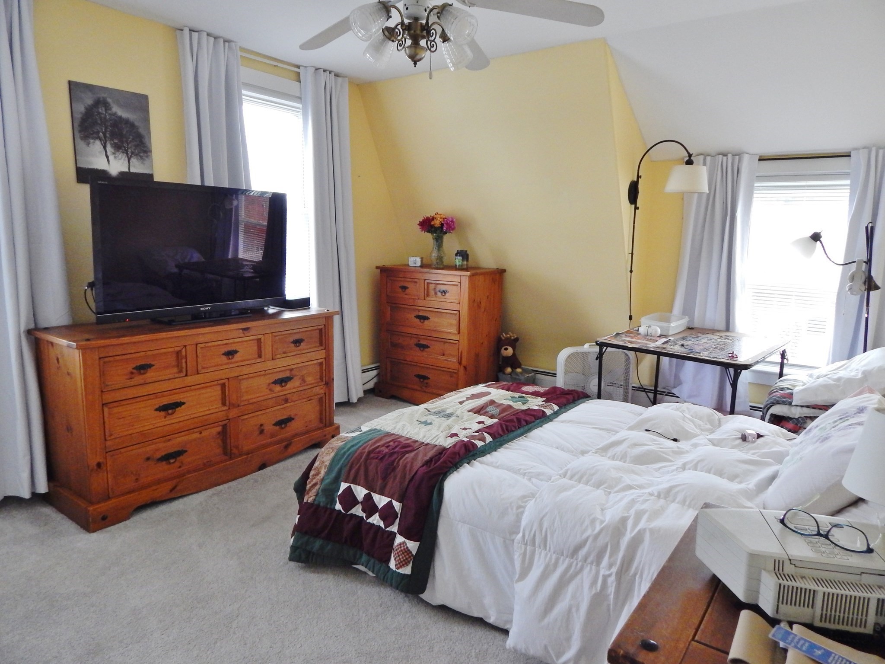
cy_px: 332
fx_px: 588
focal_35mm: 23
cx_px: 442
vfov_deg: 58.9
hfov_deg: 73.9
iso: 360
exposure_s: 1/30
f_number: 3
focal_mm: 4
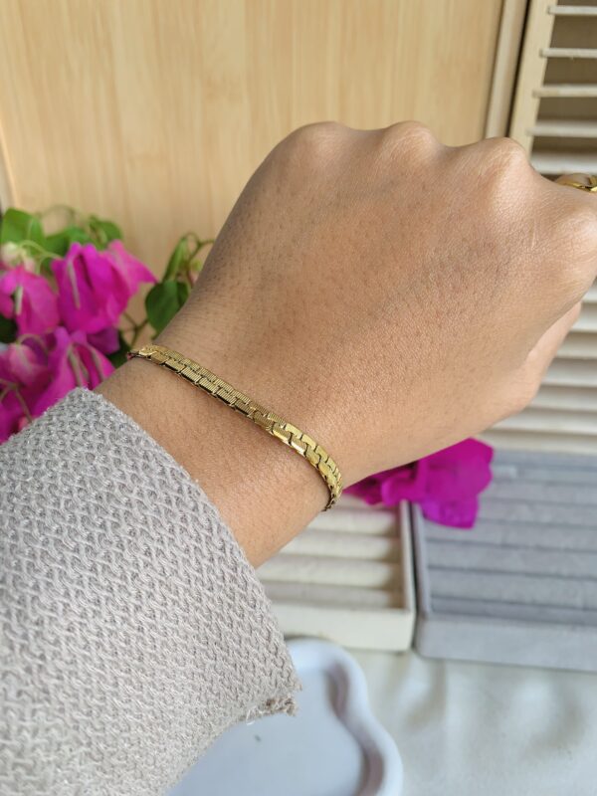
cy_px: 398
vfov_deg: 67.3
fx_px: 598
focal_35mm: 26
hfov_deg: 53.1
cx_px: 298
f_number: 1.8
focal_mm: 4.25
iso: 40
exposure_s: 1/100
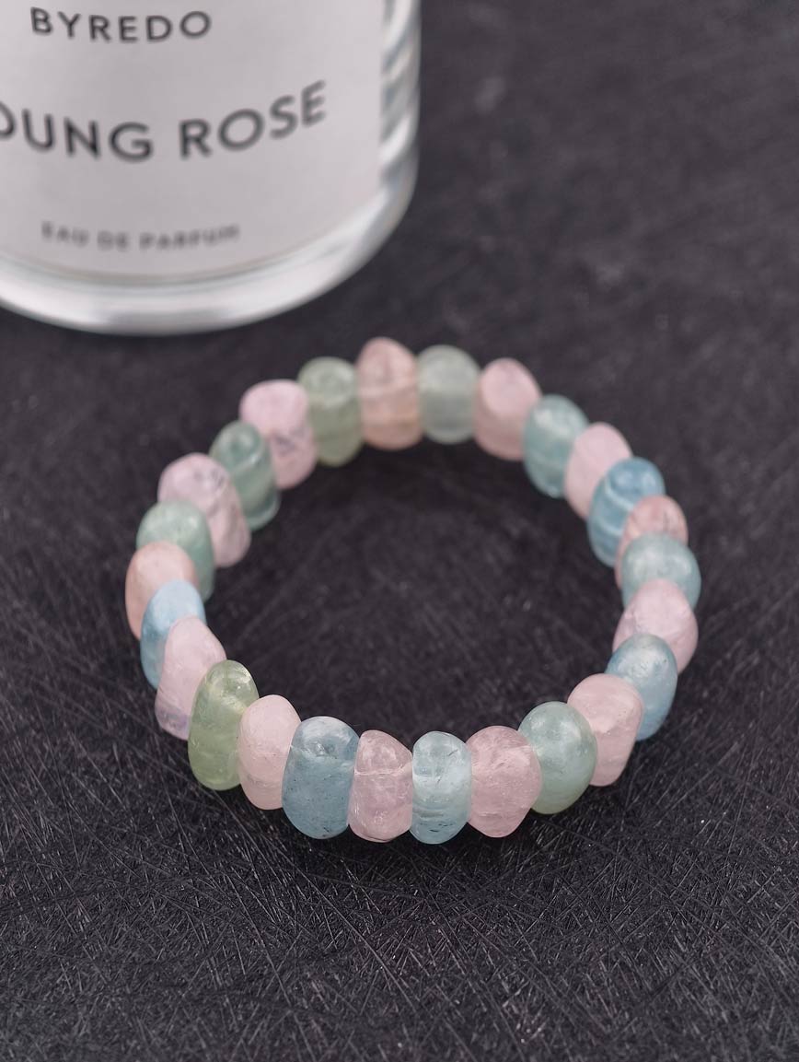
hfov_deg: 17.4
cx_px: 400
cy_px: 531
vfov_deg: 23.0
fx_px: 2610
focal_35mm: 85
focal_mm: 22.48
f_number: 2.67
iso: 125
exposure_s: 1/160
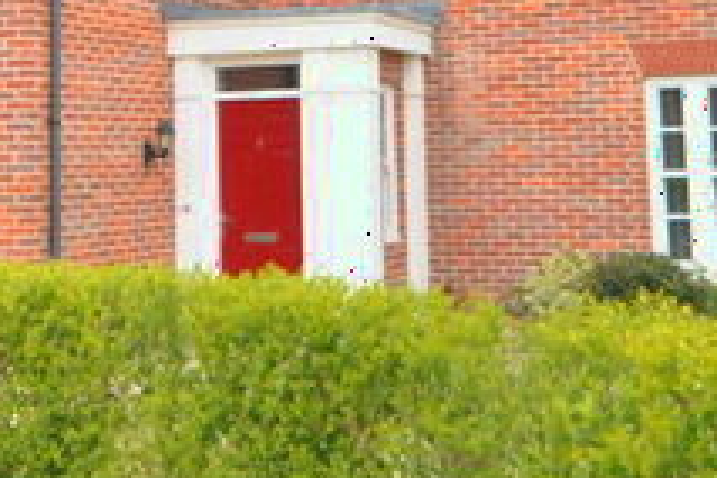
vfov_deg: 19.1
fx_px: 1374
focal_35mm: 69
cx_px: 296
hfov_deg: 29.2
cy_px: -15
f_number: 3.8
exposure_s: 1/400
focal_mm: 14
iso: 400
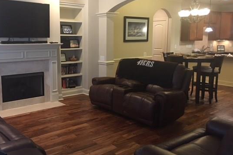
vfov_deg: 36.8
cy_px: 68
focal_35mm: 36
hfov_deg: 53.0
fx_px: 233
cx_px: 101
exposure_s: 1/15
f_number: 2.2
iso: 100
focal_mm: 4.15
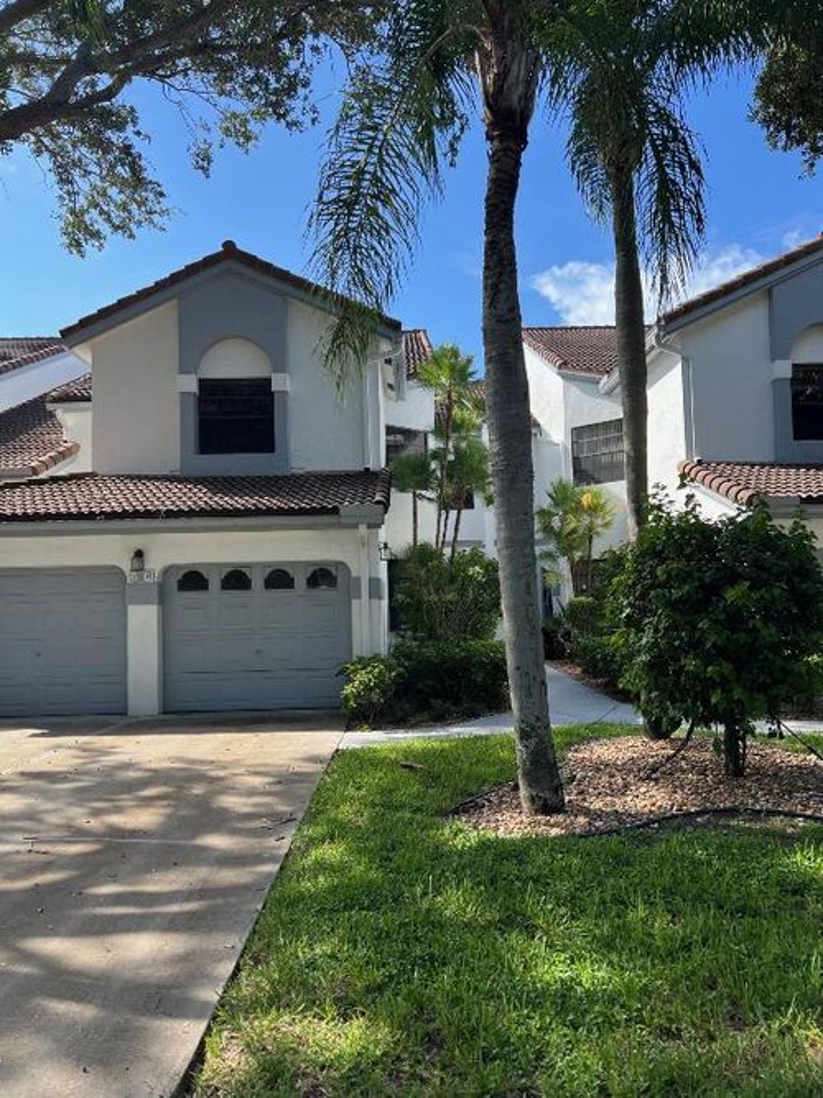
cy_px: 549
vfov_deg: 67.3
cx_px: 412
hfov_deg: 53.0
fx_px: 824
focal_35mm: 26
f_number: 1.5
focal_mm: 5.7
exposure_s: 1/1553
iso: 50
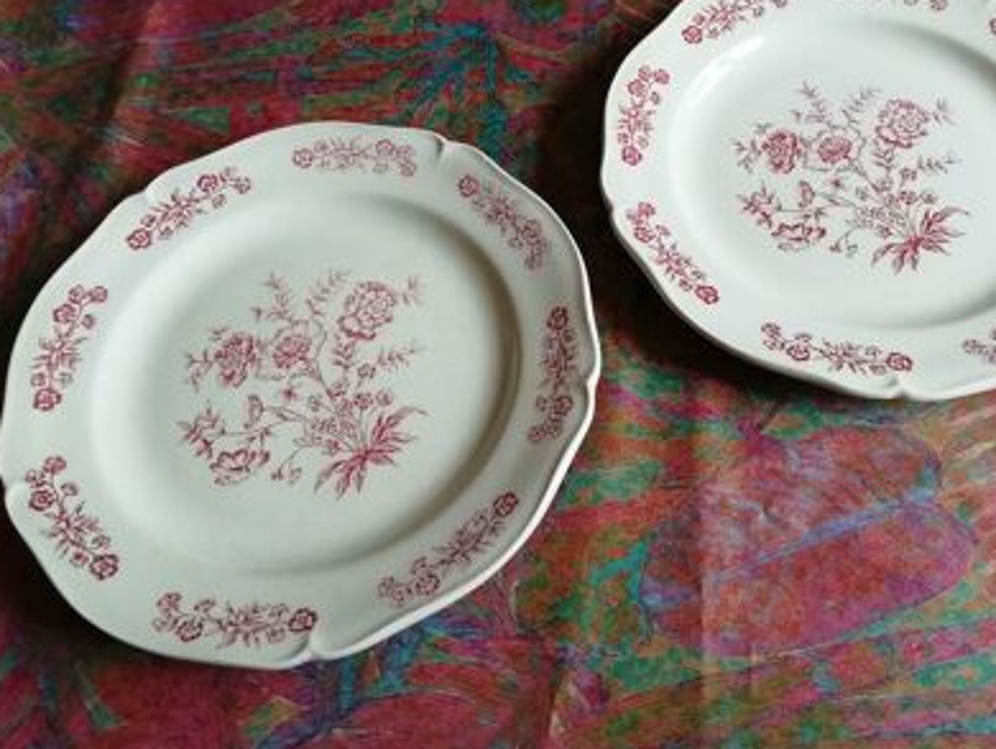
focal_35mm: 32
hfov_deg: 56.6
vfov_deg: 44.1
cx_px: 557
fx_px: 921
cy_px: 327
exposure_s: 1/100
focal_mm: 3.46
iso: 64
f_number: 2.2
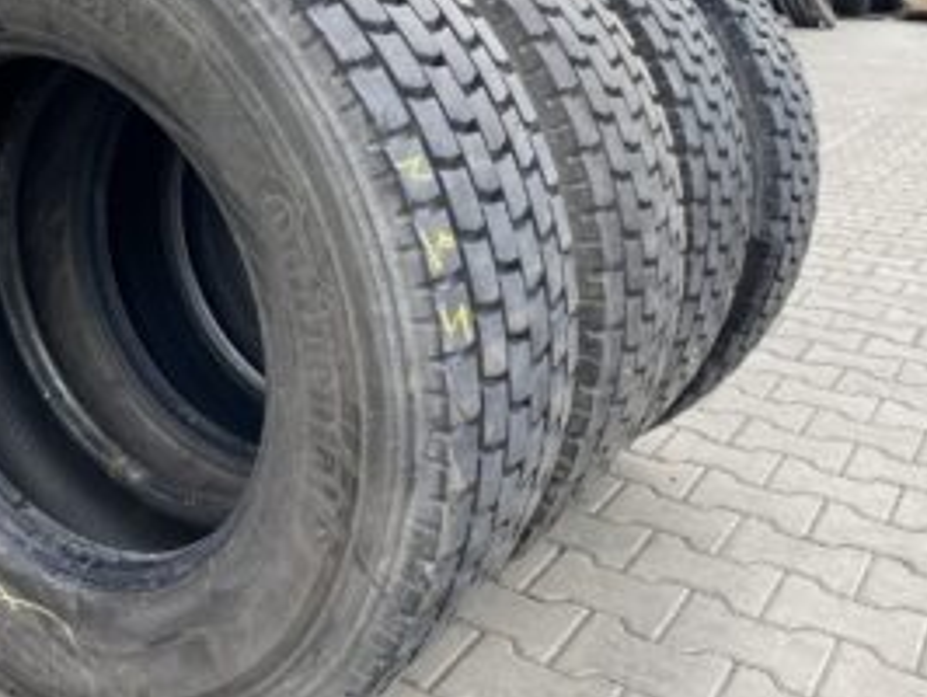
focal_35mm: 42
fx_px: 1126
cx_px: 314
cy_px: 260
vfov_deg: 34.2
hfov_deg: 44.2
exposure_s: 1/291
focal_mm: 4.25
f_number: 1.8
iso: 32
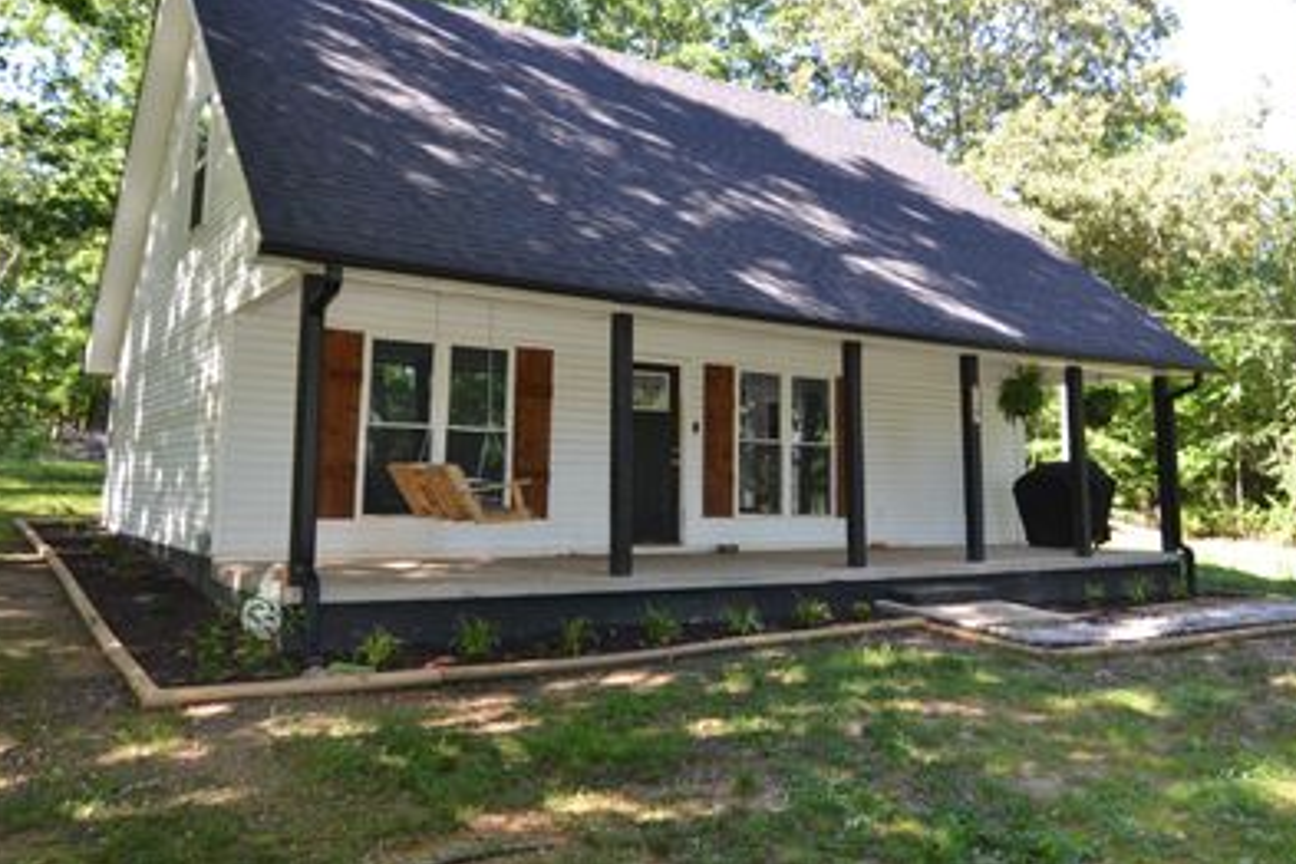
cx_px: 693
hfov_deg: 64.2
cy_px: 325
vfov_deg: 45.1
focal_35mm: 29
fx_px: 1031
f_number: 4
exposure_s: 1/125
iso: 125
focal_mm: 15
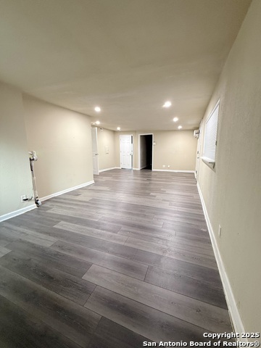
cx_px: 130
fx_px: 141
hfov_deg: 85.7
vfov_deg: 102.1
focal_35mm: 14
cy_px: 174
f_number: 2.2
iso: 400
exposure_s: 1/60
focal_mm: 2.22
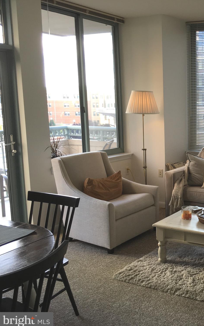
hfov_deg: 28.0
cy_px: 163
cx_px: 222
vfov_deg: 47.2
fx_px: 374
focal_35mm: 42
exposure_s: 1/60
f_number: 2.2
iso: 32
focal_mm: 4.15
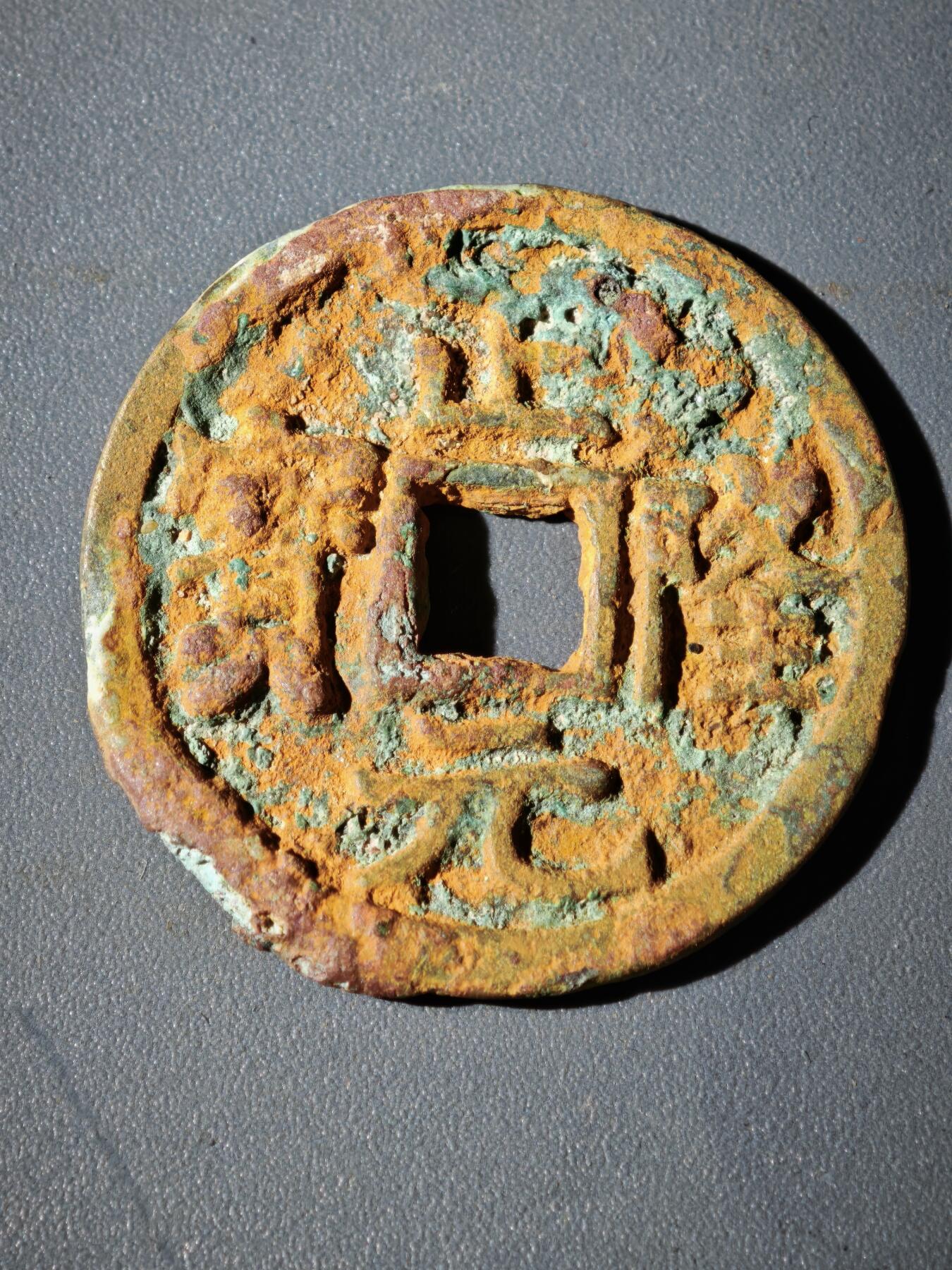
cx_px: 476
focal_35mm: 115
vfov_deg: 17.1
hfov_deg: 12.9
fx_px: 4217
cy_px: 635
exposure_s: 1/100
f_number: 2
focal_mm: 9
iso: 250
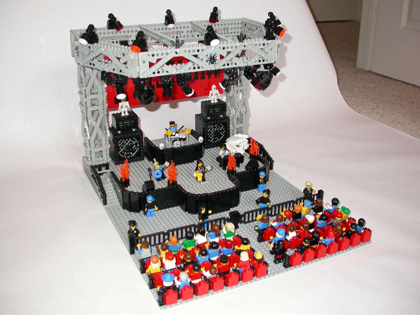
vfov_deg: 37.7
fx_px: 461
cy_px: 158
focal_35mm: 38
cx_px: 210
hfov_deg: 49.0
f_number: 2.6
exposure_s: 1/30
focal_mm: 7.85
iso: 100
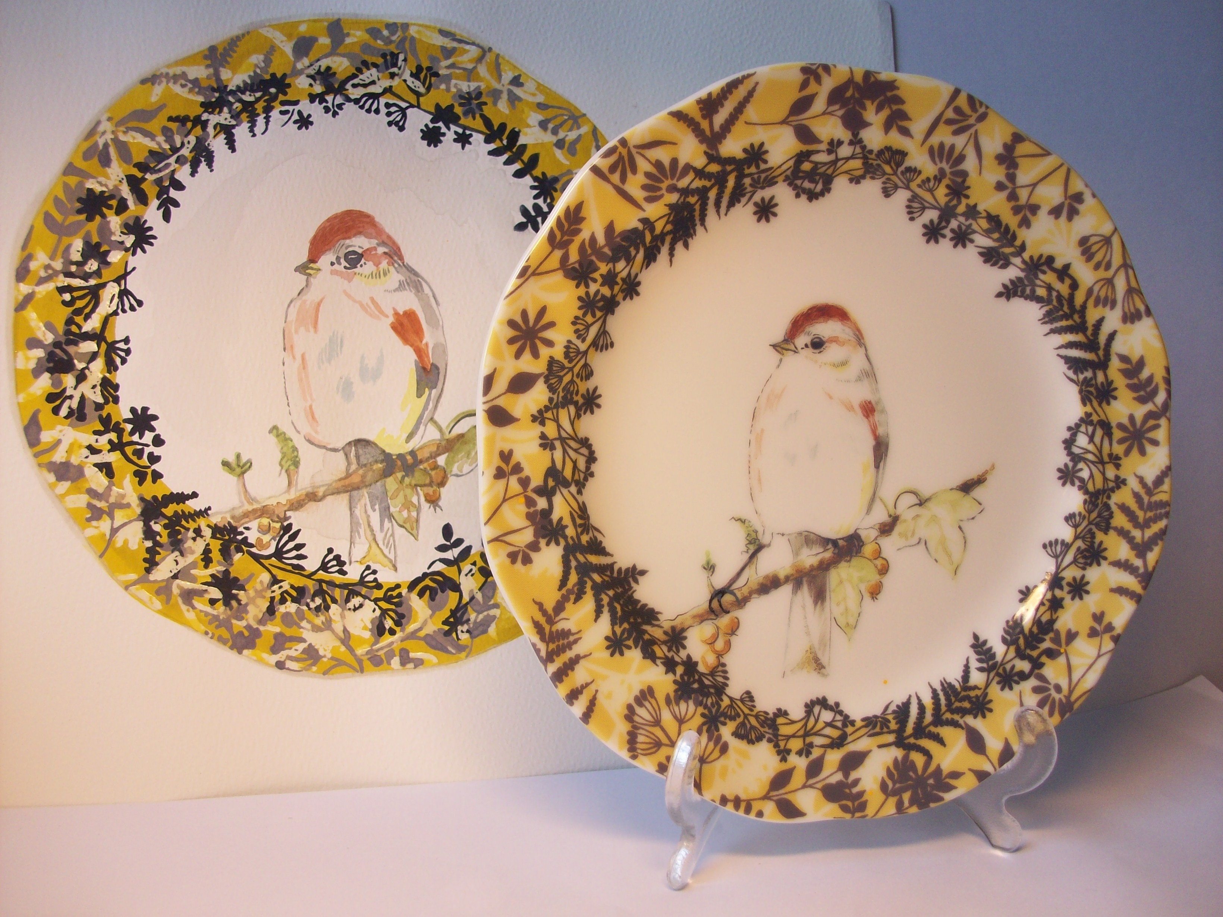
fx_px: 1201
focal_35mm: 34
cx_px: 612
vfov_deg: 41.8
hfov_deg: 54.0
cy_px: 458
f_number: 2.8
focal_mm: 5.7
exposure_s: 1/113
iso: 64
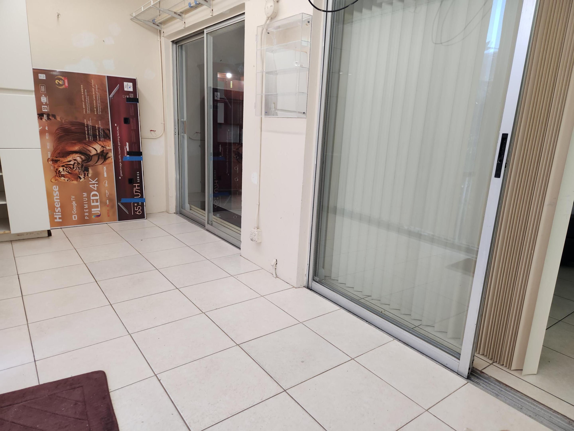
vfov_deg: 58.9
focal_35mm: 23
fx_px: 381
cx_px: 287
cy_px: 216
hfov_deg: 73.9
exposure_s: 1/120
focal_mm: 5.4
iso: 100
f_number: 1.8
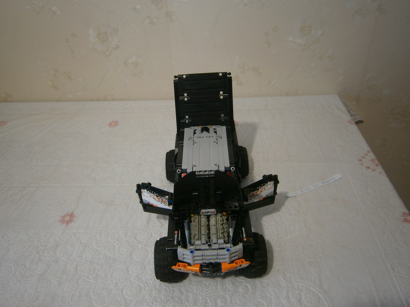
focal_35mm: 31
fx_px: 367
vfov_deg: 45.4
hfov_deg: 58.4
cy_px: 154
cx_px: 205
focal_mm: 5.5
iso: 125
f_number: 2.9
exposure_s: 1/6
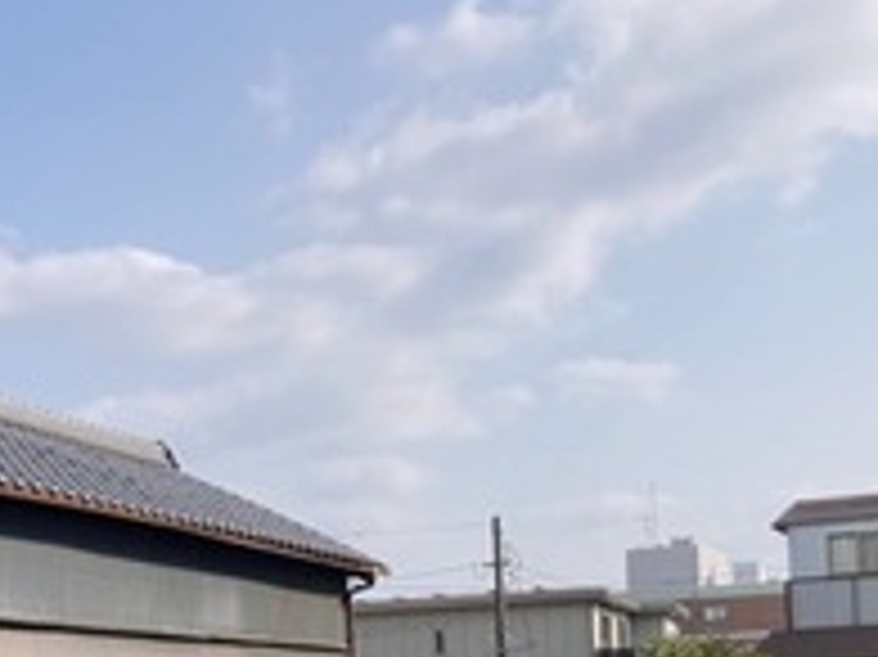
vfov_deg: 20.3
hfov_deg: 27.7
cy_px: 716
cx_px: 194
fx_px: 1749
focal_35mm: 69
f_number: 1.8
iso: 20
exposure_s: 1/2525
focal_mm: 3.99
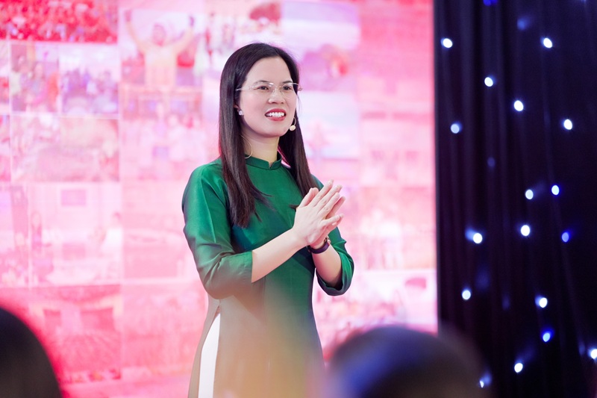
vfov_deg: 9.5
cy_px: 199
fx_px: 2387
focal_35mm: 144
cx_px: 298
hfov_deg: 14.3
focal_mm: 144
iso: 2000
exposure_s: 1/400
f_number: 2.8
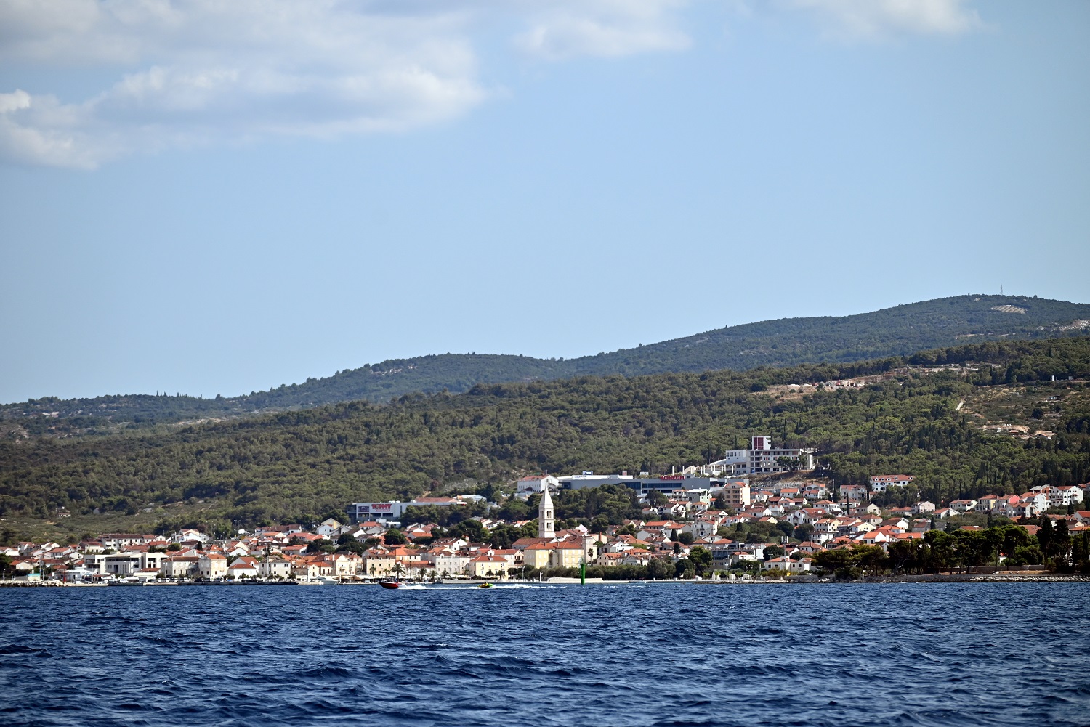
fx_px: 3786
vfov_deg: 11.0
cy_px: 364
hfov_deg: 16.4
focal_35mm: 125
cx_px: 545
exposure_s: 1/4000
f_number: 4.8
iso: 250
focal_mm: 125
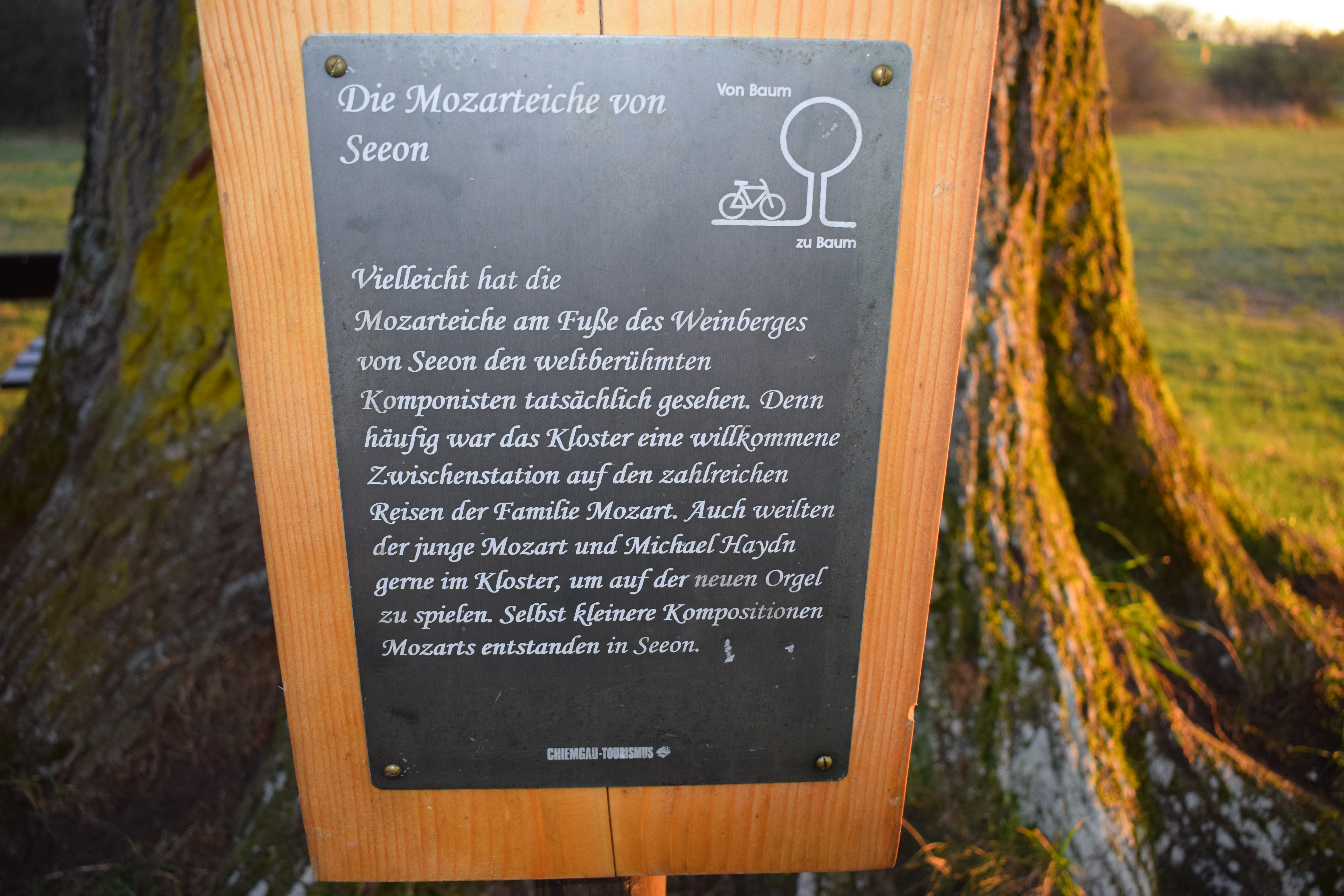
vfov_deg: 40.0
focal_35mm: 33
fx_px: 1232
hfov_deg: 57.2
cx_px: 672
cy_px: 448
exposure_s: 1/100
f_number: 5
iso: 640
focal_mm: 22
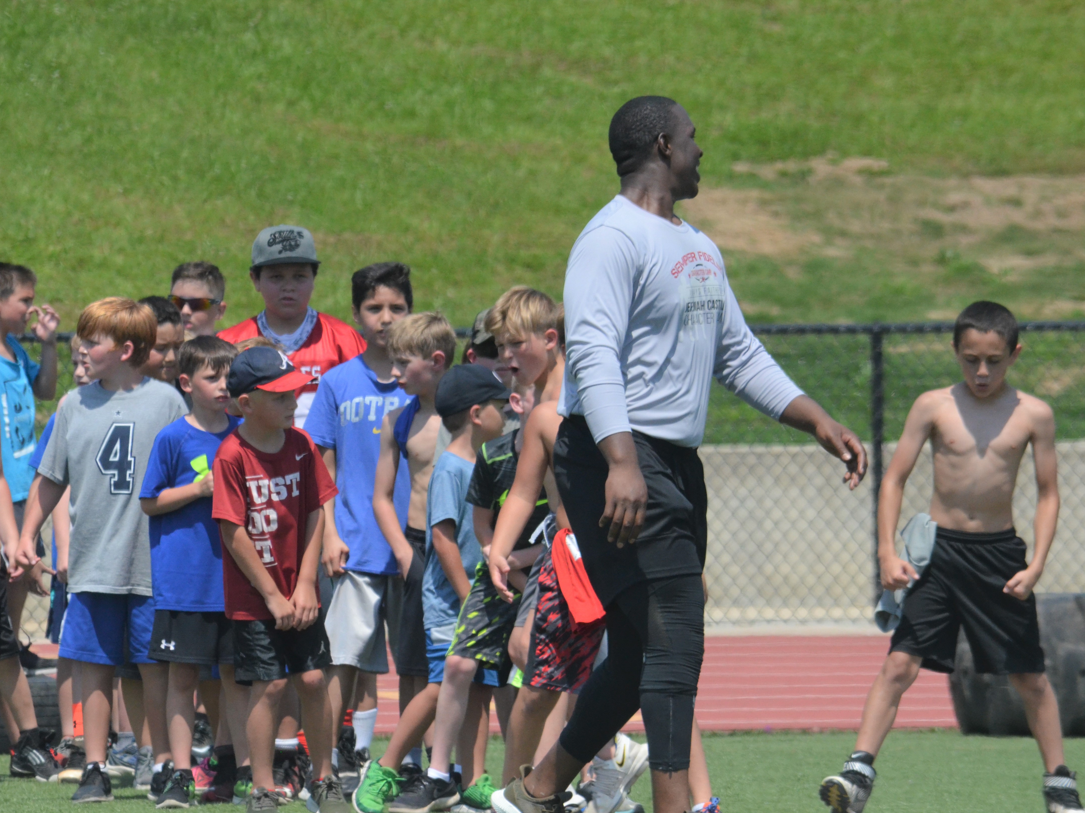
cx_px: 481
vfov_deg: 3.0
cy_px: 407
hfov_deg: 4.0
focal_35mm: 490
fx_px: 15358
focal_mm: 300
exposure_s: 1/4000
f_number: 9
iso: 1600
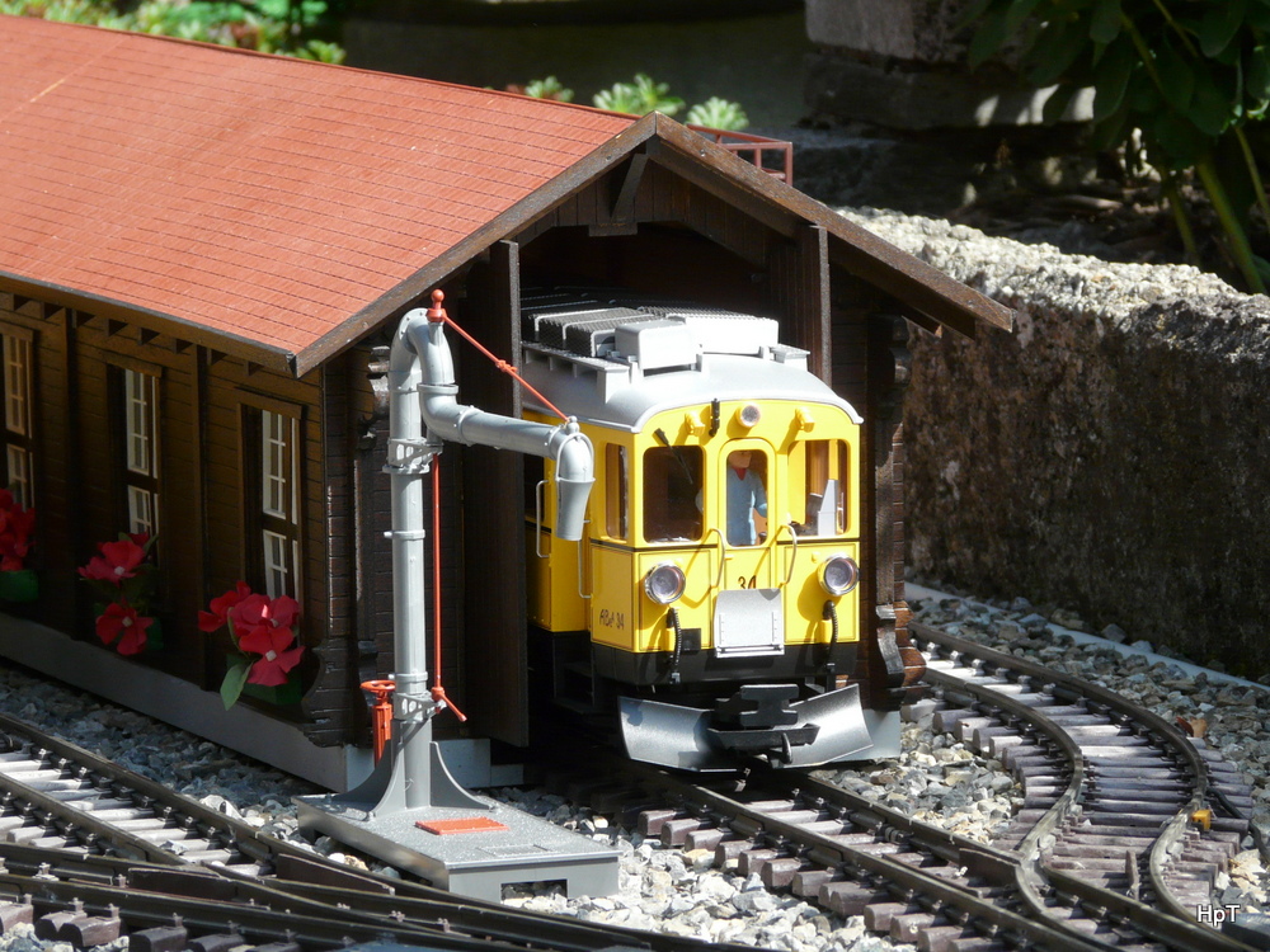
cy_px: 476
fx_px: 7851
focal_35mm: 214
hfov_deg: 9.2
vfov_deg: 6.9
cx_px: 635
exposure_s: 1/320
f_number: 4
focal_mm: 35.2
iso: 125
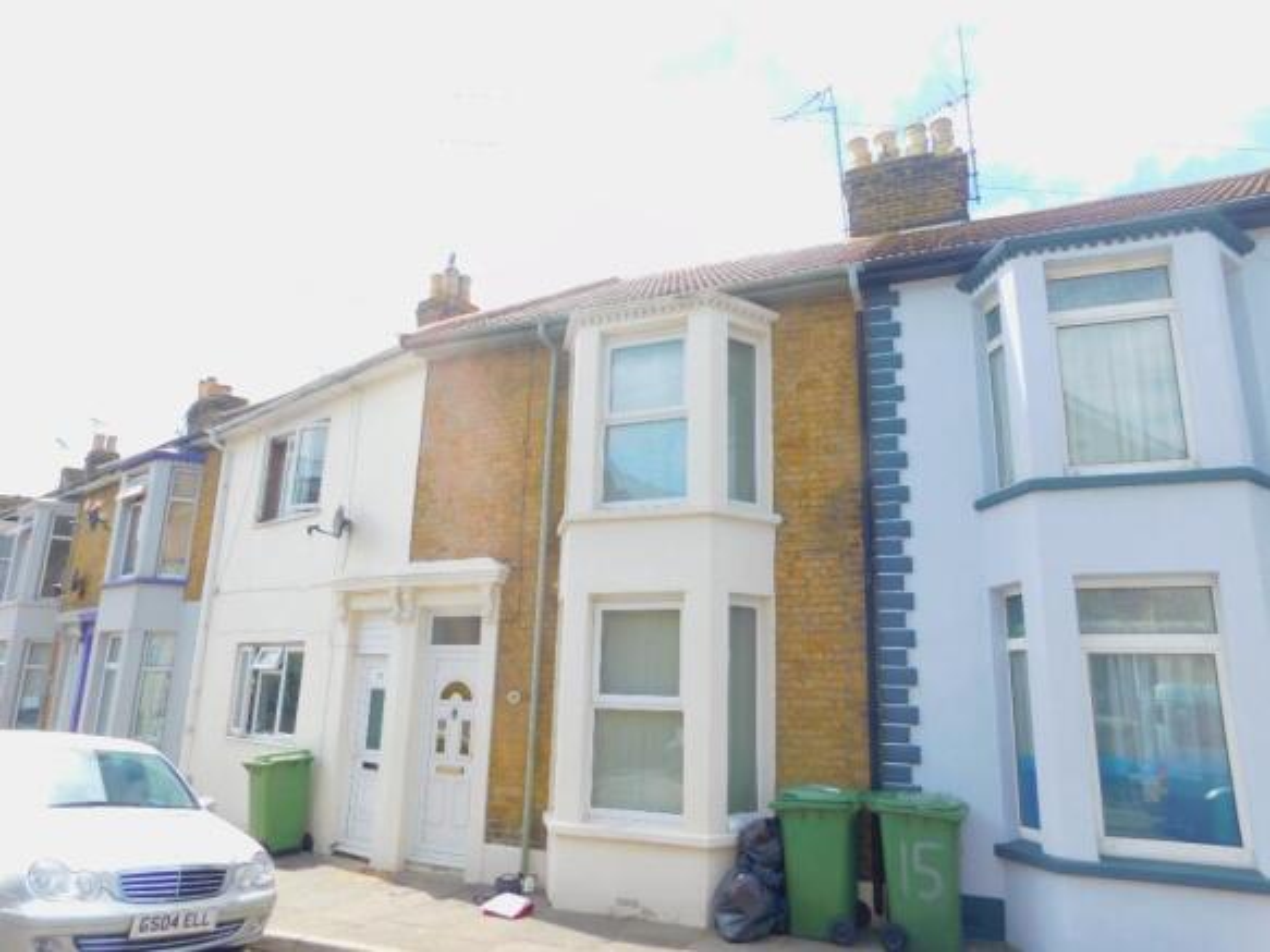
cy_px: 476
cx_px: 635
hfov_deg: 73.9
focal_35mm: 23
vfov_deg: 58.9
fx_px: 844
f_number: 3
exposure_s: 1/640
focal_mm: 4
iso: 125
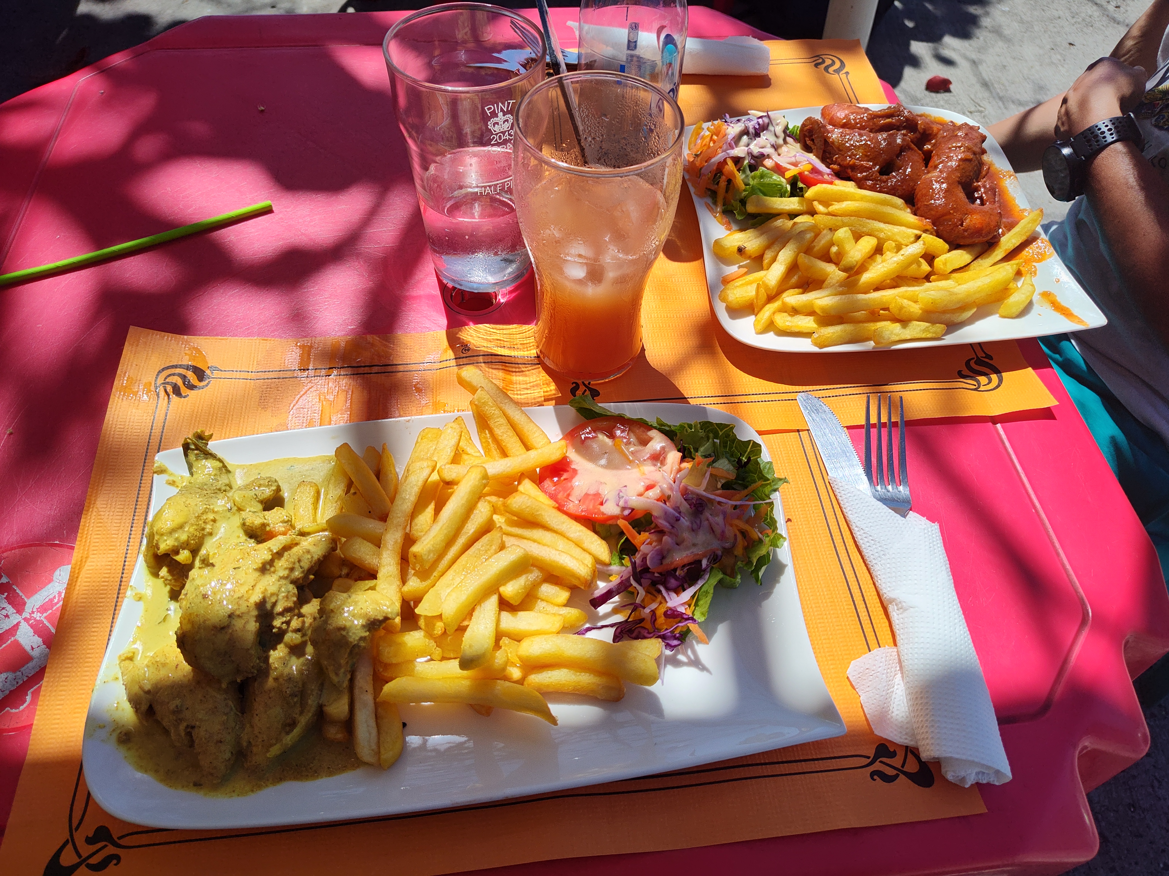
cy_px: 438
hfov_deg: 73.9
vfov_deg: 58.9
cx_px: 584
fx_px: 777
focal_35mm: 23
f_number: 1.88
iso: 100
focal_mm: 5.56
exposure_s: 1/5066
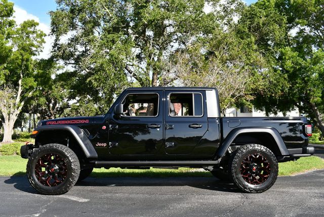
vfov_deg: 36.9
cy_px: 108
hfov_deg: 53.1
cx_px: 162
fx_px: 324
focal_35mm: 36
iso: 180
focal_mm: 18
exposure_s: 1/250
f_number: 8
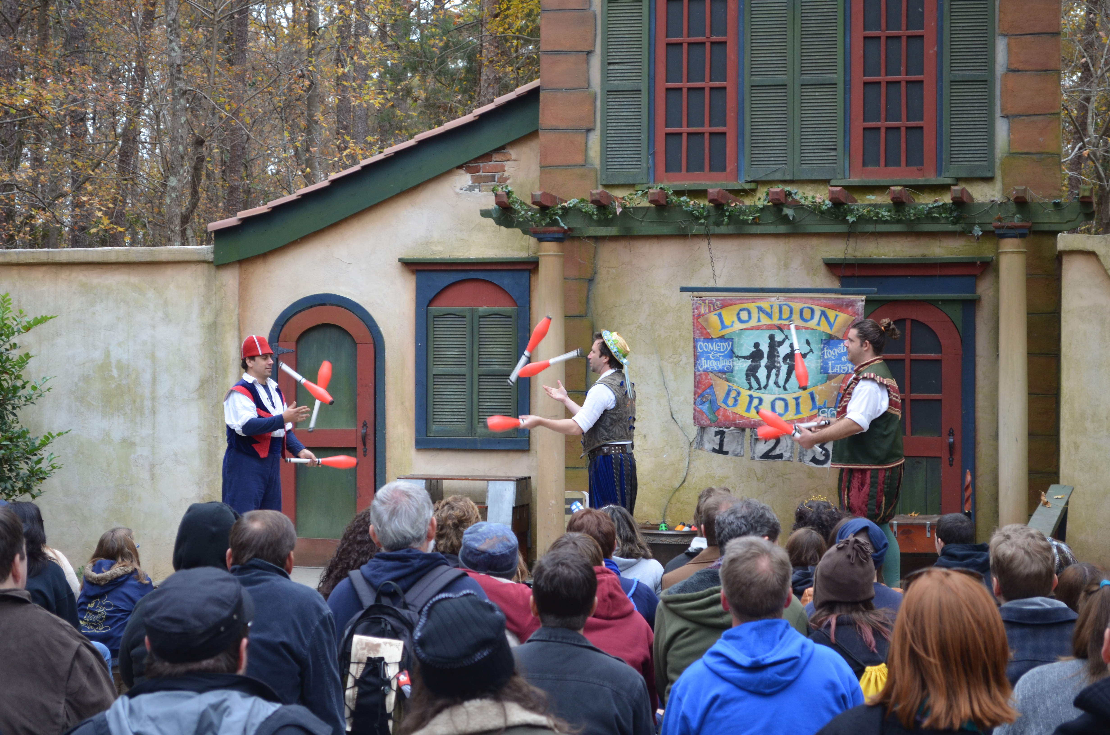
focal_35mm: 82
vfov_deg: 16.5
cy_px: 368
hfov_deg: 24.7
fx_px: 2538
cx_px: 555
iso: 400
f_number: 5.6
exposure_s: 1/125
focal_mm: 55
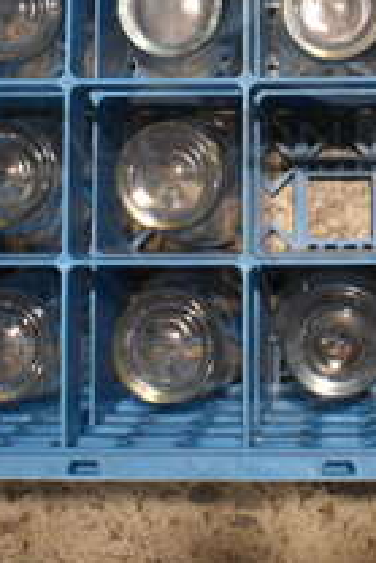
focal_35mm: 88
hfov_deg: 15.4
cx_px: 325
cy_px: 24
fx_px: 1376
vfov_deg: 22.4
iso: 1800
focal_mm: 20
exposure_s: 1/125
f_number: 3.5
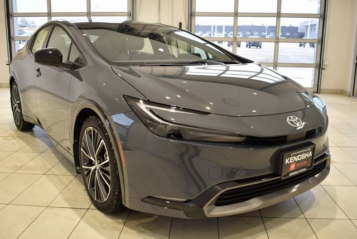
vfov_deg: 38.4
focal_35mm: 34
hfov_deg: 55.1
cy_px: 120
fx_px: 342
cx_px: 178
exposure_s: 1/60
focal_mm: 23
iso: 400
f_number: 4
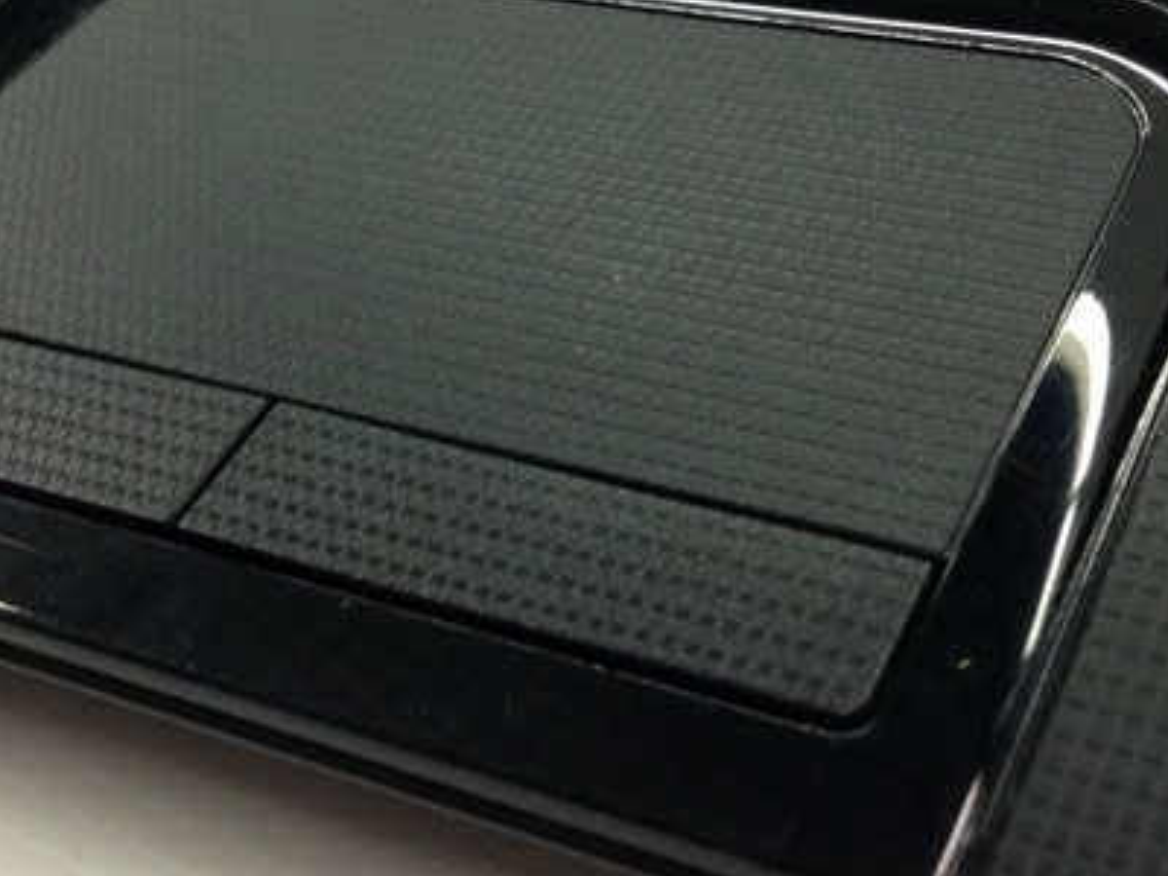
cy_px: 190
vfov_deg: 22.0
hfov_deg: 29.4
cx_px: 502
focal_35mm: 66
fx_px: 2227
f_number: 2.4
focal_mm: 4.12
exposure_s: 1/20
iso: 160
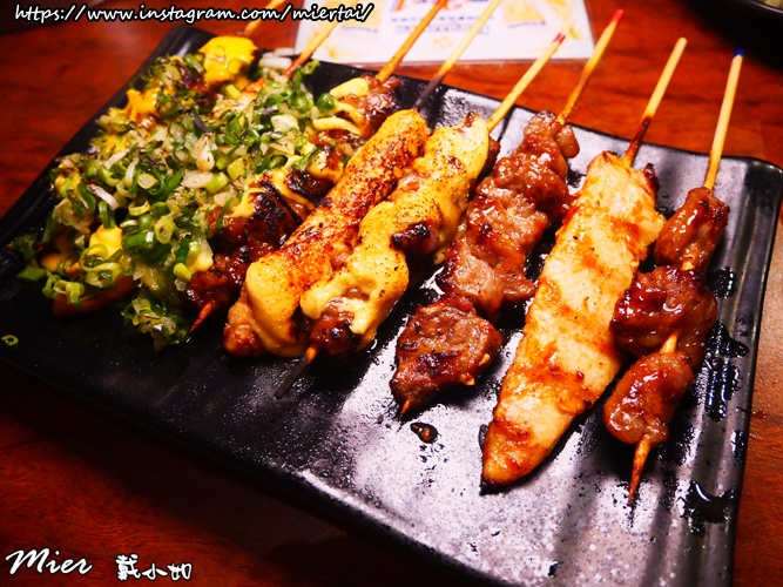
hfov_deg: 71.6
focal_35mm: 24
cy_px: 294
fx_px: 543
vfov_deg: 56.8
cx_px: 392
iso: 1600
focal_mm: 12
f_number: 3.5
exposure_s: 1/60
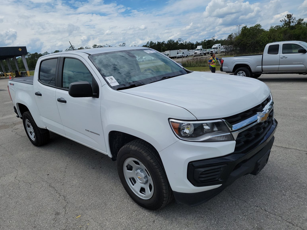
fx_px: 222
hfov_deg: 69.4
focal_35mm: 25
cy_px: 117
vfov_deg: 54.9
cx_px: 149
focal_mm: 6.7
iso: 50
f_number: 1.8
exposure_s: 1/1770
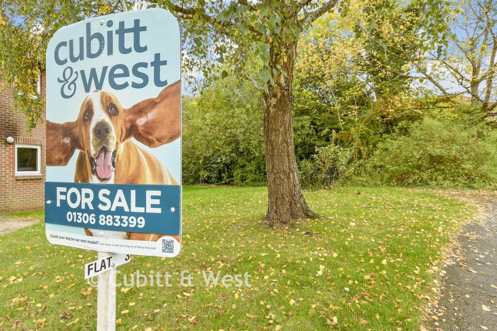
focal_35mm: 24
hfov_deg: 73.7
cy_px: 166
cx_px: 248
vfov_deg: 53.1
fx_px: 331
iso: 160
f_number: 8
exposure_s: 1/15
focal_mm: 16
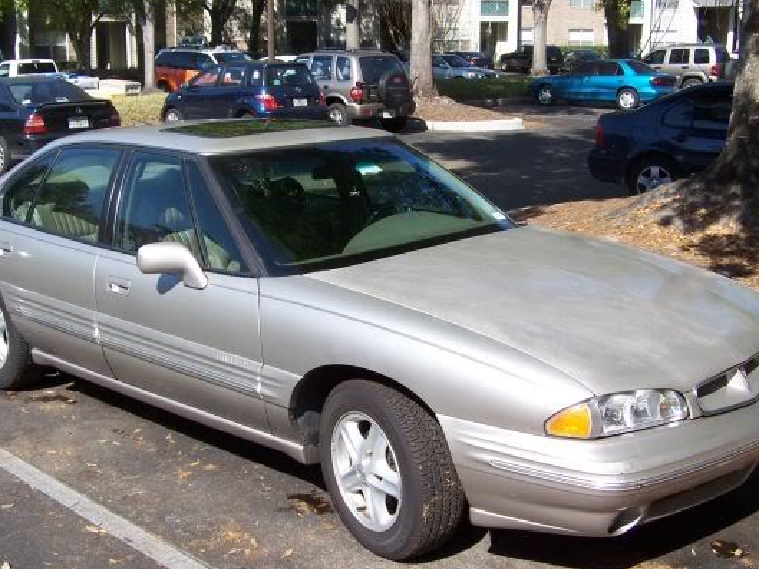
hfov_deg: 41.2
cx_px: 362
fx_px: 1009
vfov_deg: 31.5
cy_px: 288
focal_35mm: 46
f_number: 4
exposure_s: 1/500
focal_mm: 6.3
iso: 80
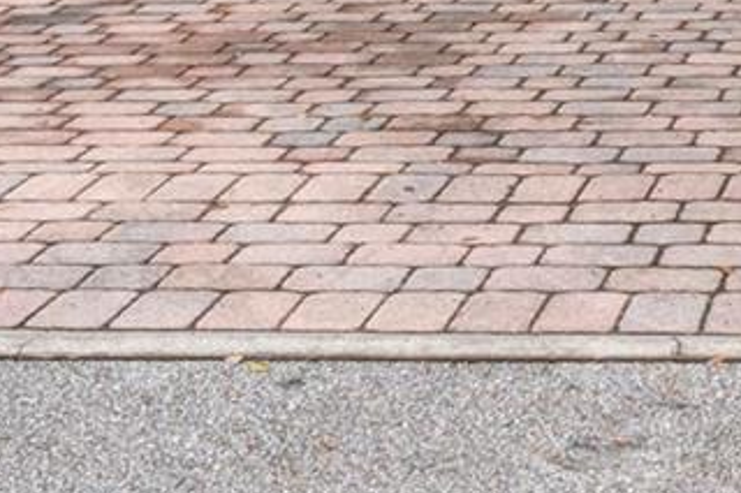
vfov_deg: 10.7
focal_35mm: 120
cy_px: -405
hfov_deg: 15.7
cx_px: 1121
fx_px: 2469
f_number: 8
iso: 400
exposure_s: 1/1600
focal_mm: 16
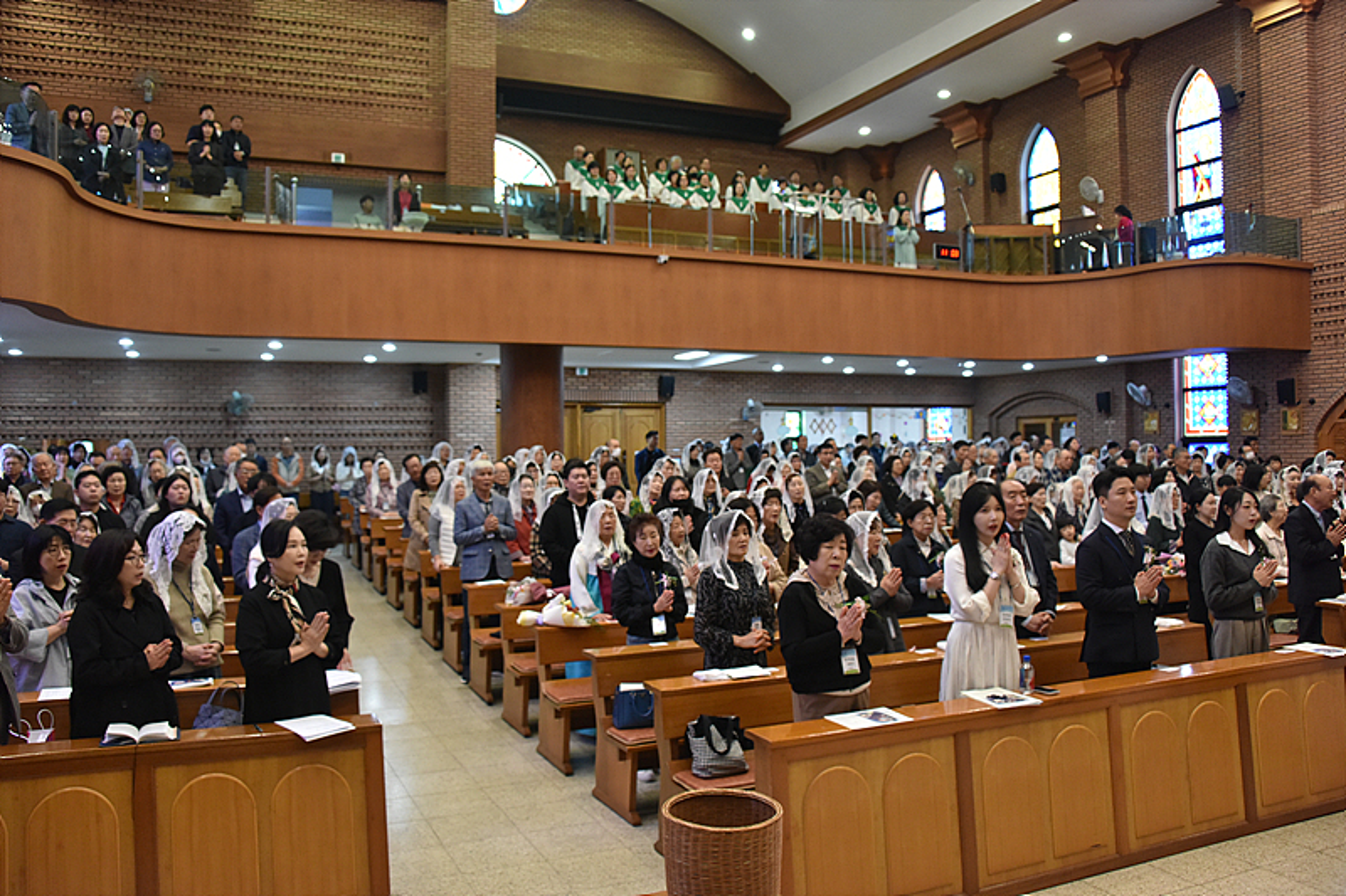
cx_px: 673
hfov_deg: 65.5
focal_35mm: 28
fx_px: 1047
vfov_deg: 46.4
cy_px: 448
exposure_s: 1/125
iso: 2200
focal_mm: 28
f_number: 4.5
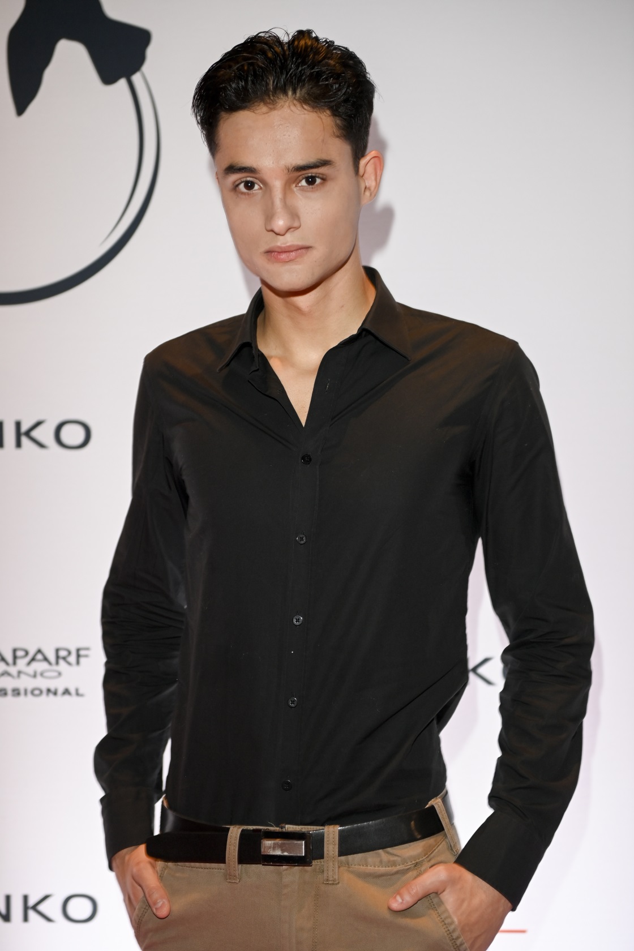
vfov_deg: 28.8
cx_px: 317
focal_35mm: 70
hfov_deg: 19.5
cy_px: 476
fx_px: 1849
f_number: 2.8
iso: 640
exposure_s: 1/125
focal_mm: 70
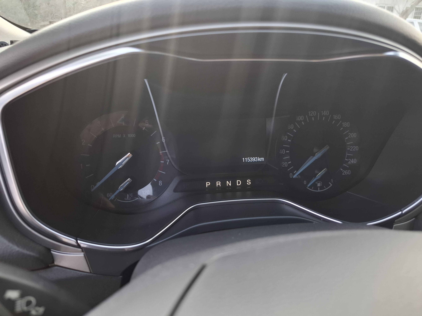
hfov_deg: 73.9
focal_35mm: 23
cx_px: 211
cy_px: 158
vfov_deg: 58.9
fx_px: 280
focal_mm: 5.54
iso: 200
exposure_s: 1/100
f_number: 1.8
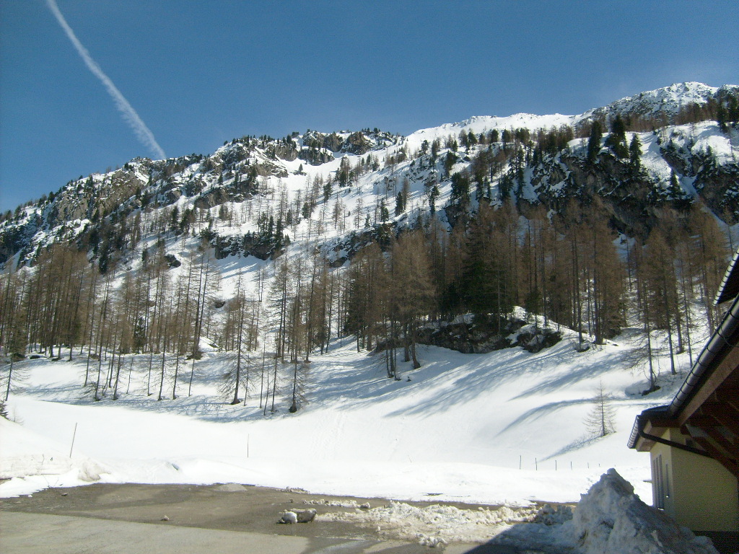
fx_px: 747
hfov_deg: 52.6
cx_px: 370
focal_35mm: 35
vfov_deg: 40.7
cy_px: 277
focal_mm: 5.8
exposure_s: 1/500
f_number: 7.1
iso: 80
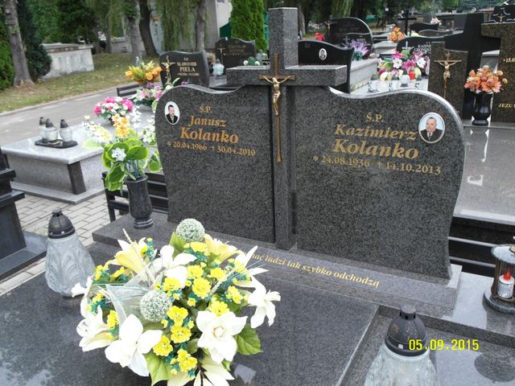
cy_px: 193
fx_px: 446
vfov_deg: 46.8
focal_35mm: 30
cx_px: 258
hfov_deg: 60.0
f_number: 3.6
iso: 100
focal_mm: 6.5
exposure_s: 1/90
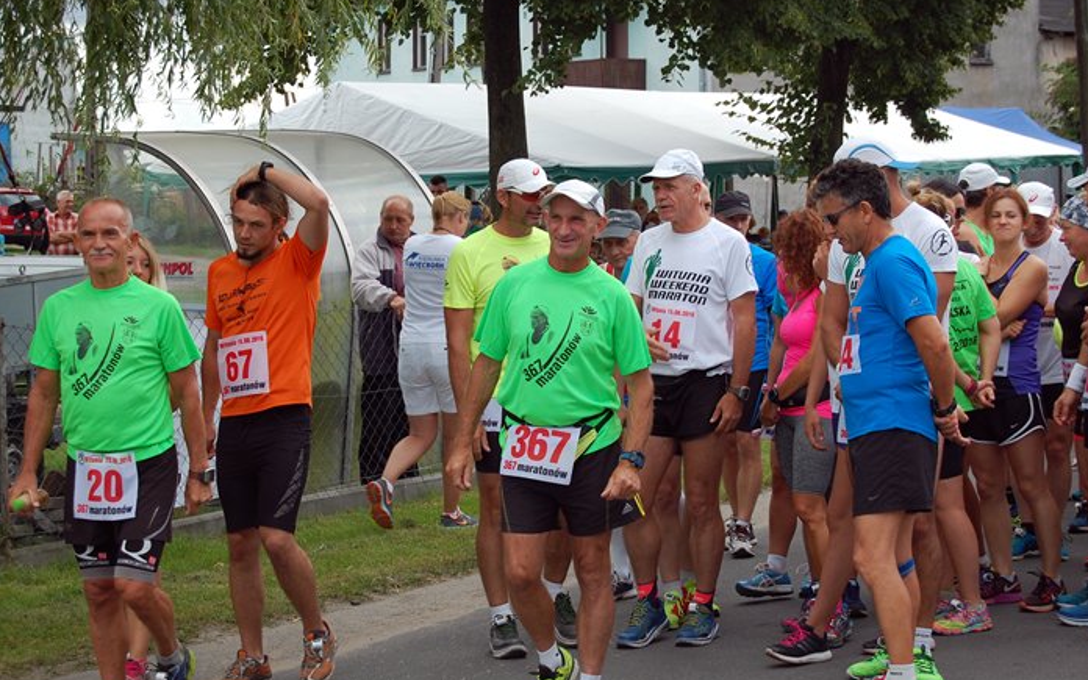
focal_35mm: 85
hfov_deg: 24.5
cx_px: 546
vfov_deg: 15.5
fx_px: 2506
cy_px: 339
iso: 200
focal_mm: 55
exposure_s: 1/250
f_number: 8
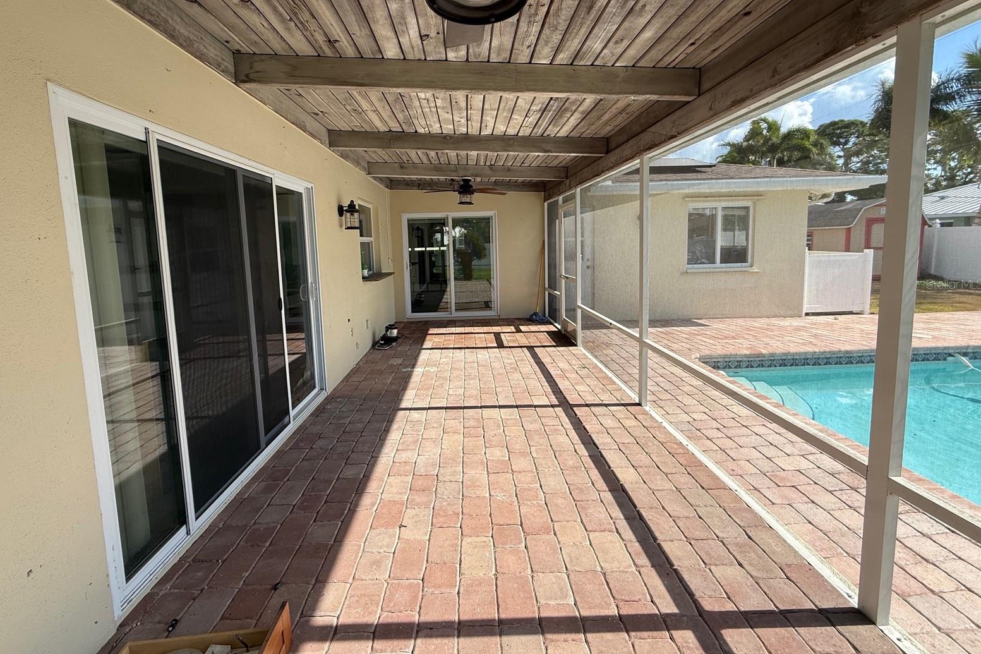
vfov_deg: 76.9
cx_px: 481
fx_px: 409
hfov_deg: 100.4
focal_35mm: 15
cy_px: 284
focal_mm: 2.22
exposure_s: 1/574
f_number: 2.2
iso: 50
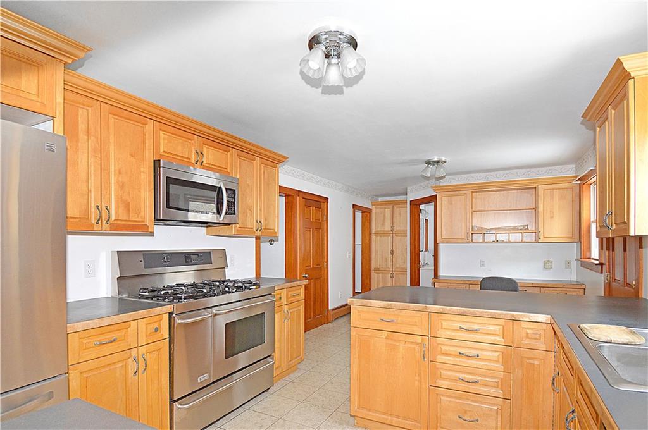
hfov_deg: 90.1
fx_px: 324
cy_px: 215
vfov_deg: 67.2
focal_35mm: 18
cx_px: 324
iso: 720
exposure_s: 1/60
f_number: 4.8
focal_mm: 12
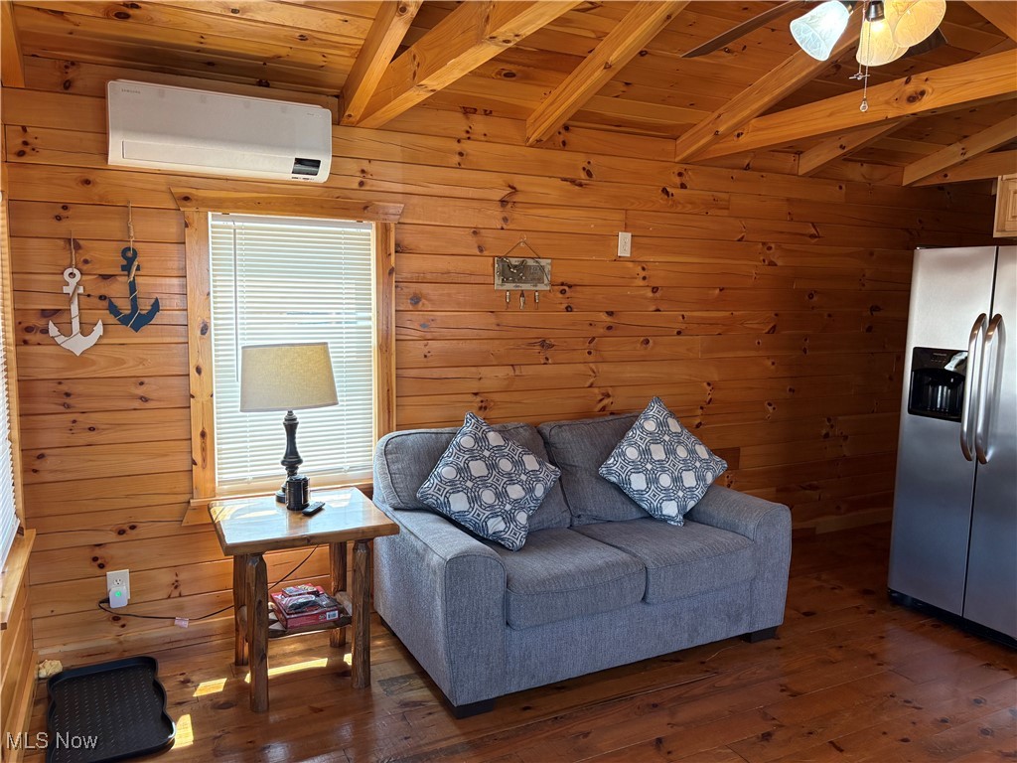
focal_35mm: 26
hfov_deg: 67.3
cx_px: 508
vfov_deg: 53.1
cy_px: 382
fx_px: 764
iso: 160
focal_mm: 5.96
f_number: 1.6
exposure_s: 1/120
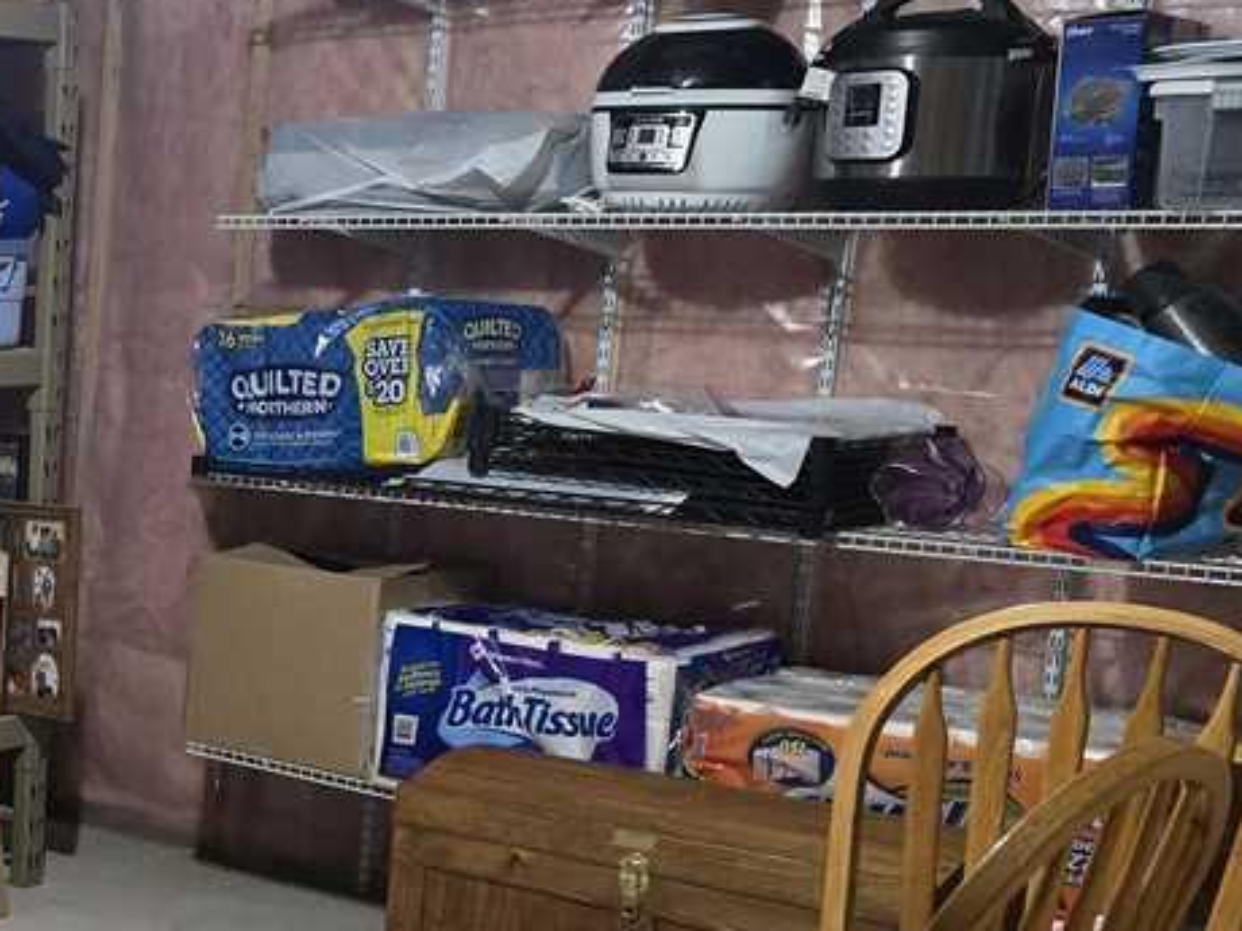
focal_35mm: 64
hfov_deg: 25.2
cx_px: -462
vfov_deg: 22.8
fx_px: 2296
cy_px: 629
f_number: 1.7
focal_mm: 6.3
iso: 1250
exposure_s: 1/60
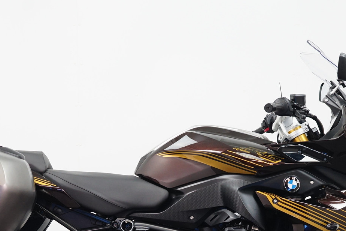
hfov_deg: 19.3
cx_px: 177
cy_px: 228
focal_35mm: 106
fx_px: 1019
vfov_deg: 12.8
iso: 1000
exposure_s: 1/60
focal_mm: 51
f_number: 4.5
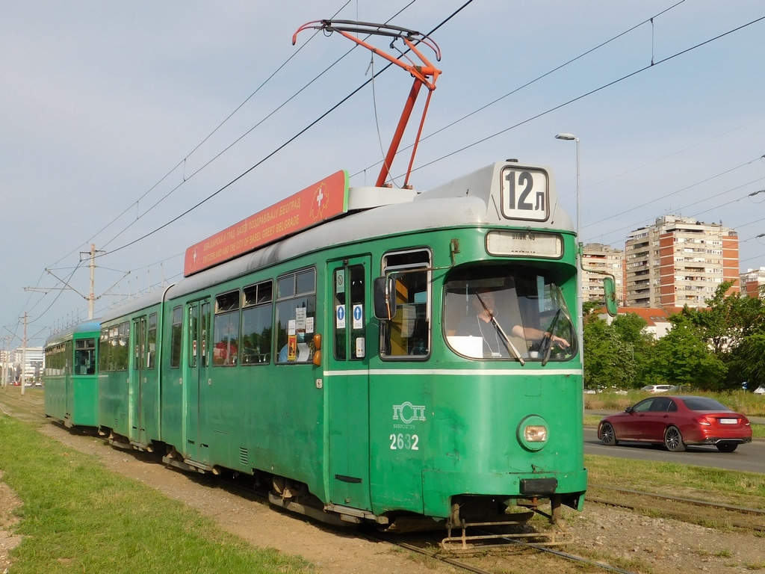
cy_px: 287
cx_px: 382
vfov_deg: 39.7
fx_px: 796
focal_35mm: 36
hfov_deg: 51.4
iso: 125
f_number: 3.5
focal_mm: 6.3
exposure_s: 1/1250
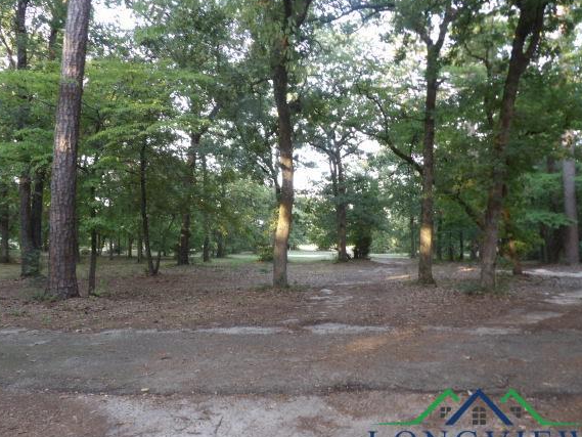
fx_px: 454
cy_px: 230
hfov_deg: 65.2
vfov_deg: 51.3
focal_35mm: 27
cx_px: 264
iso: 200
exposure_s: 1/33
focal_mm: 4.3
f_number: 3.2
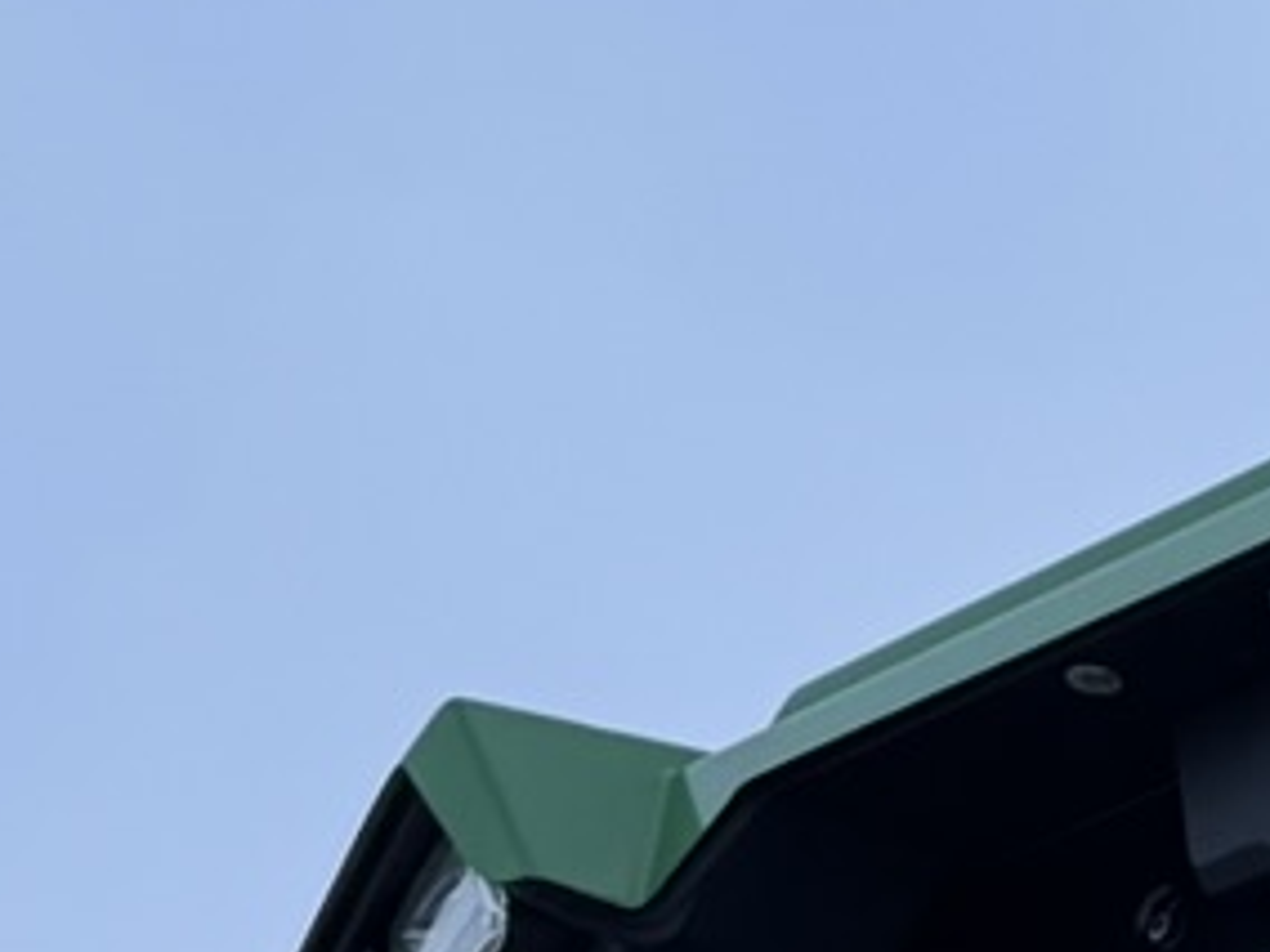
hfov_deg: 10.0
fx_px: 6347
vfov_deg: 8.5
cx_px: 3041
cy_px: 1010
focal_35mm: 173
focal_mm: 6.76
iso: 80
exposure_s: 1/900
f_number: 1.78
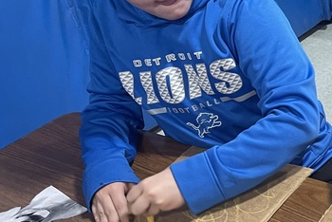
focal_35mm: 76
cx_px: 452
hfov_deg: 23.1
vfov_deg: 18.0
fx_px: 701
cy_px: 121
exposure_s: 1/60
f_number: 1.6
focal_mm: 5.1
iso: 125
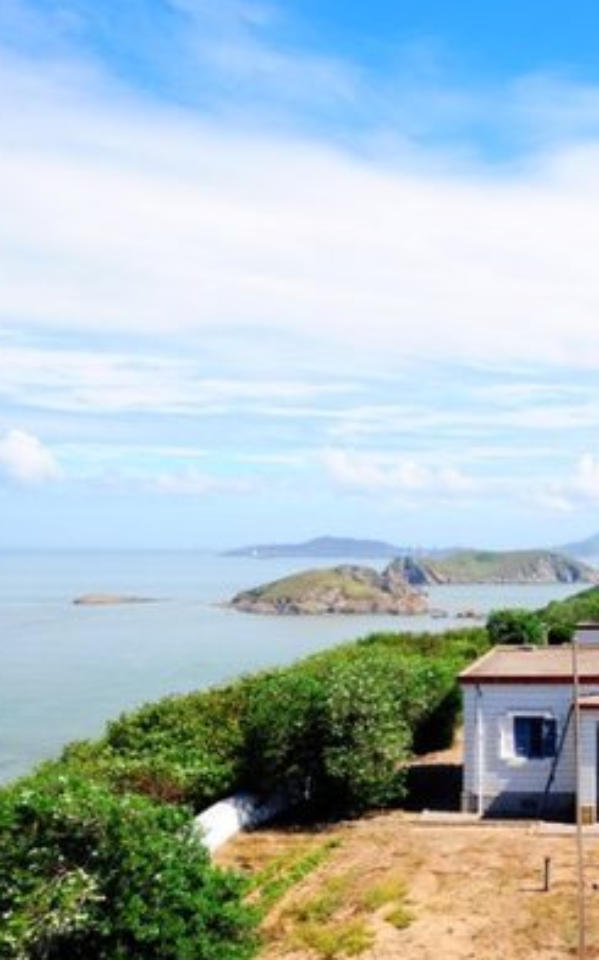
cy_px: 481
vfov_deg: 47.2
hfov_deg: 27.3
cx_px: 697
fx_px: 1099
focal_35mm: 42
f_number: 10
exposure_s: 1/160
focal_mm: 18
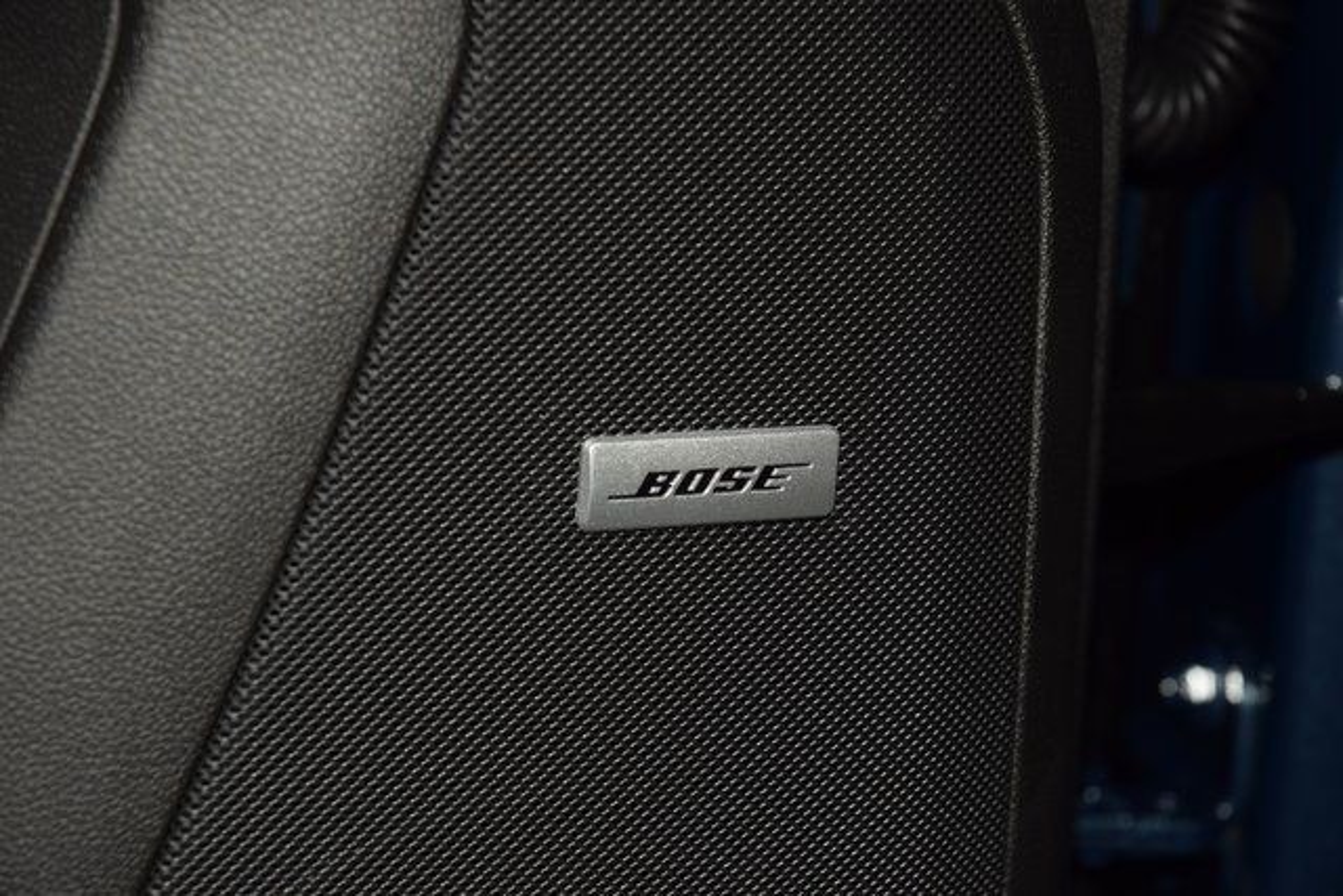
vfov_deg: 13.0
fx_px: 3918
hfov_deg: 19.5
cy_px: 448
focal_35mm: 105
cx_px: 672
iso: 100
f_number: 8
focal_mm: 70
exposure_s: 1/125
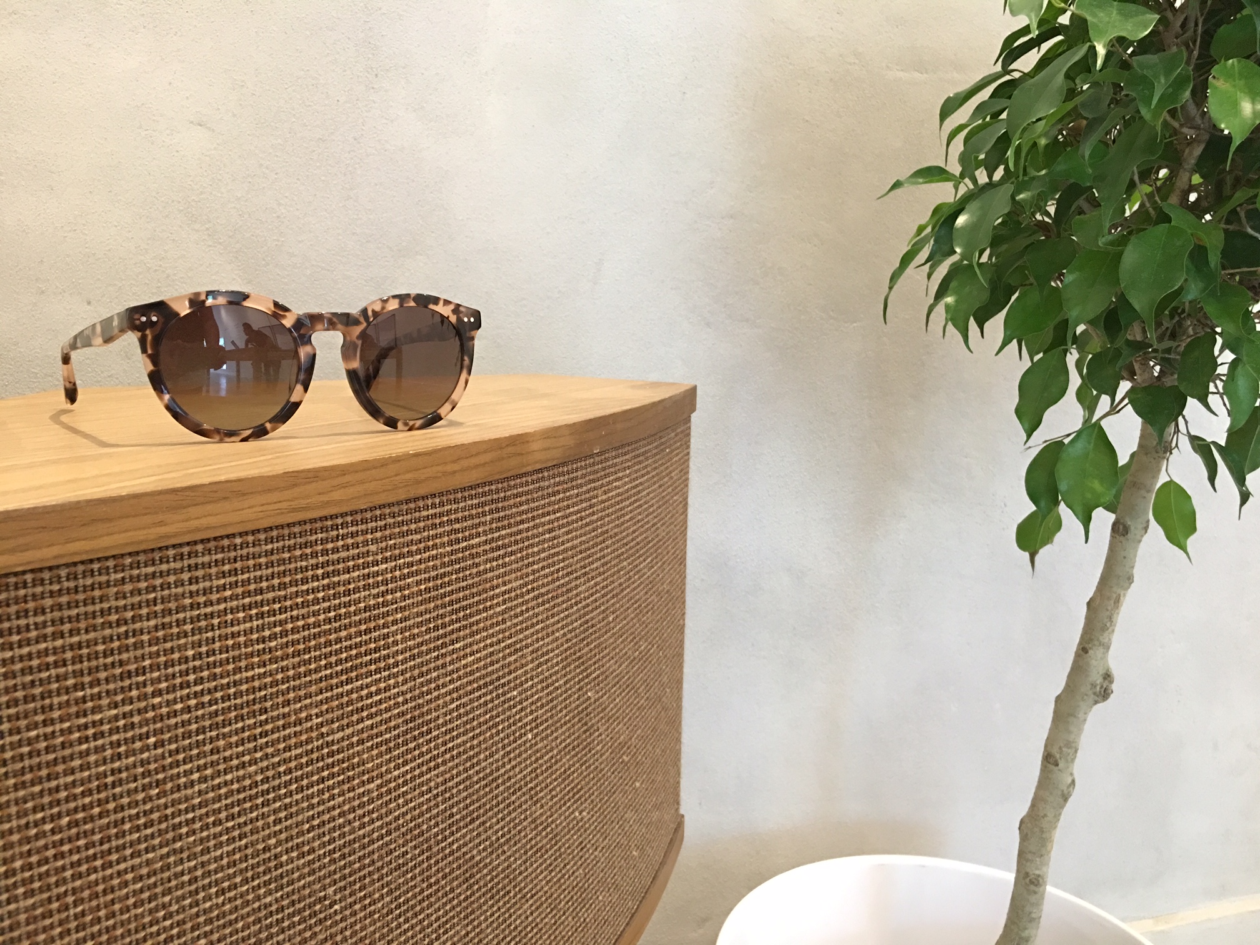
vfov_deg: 48.2
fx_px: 1056
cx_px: 630
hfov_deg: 61.7
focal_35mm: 29
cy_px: 472
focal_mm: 4.15
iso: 100
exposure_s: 1/15
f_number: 2.2
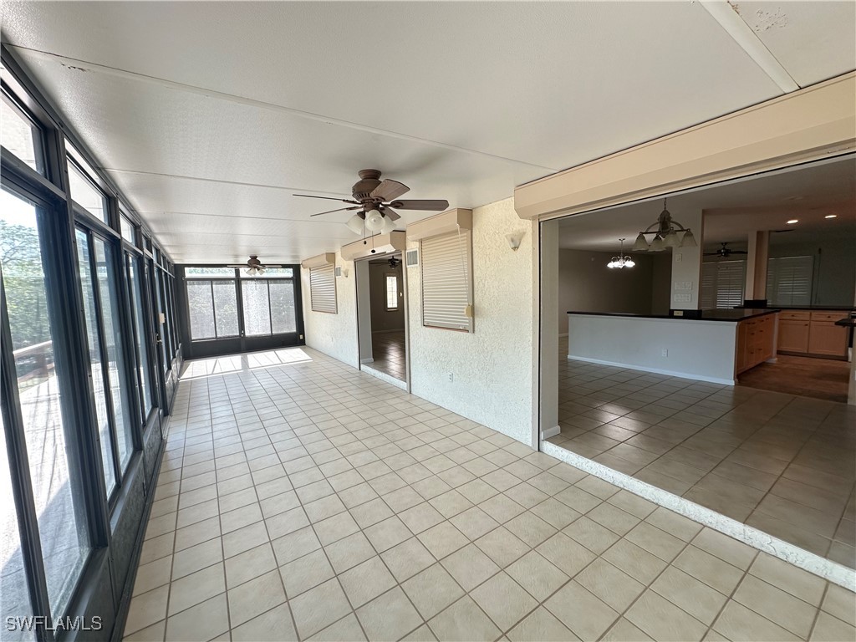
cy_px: 321
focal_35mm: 14
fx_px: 346
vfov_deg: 85.7
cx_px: 428
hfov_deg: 102.1
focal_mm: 2.22
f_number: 2.2
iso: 100
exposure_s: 1/99
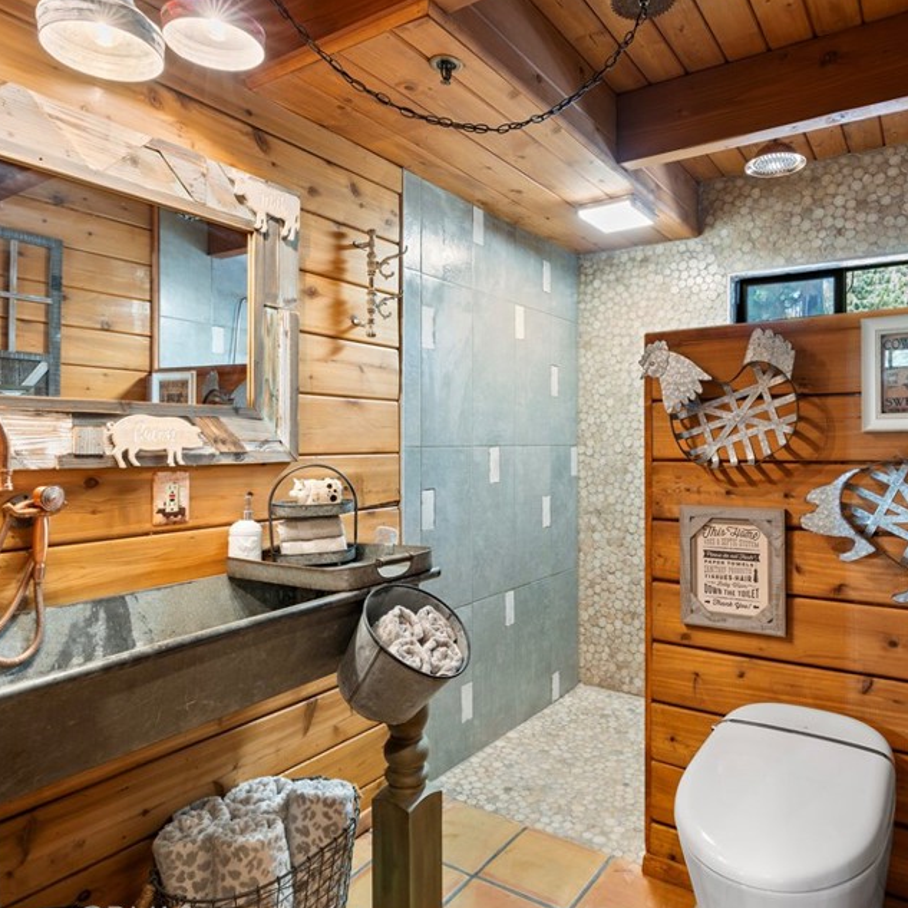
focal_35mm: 22
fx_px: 653
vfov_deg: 69.6
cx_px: 519
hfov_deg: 69.3
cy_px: 450
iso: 100
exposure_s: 1/3
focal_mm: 16
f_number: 9
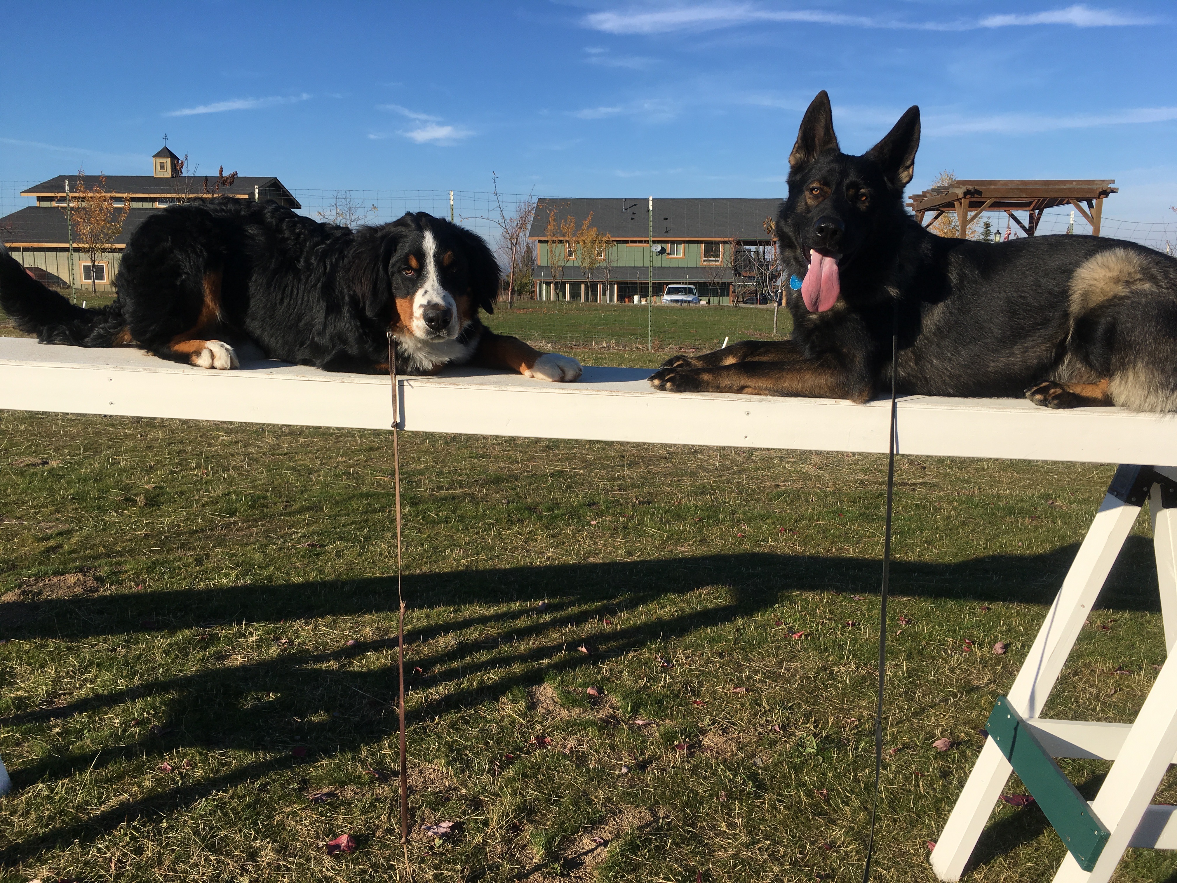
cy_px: 442
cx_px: 588
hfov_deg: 61.7
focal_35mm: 29
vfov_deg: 48.2
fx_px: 986
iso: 25
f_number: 2.2
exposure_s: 1/1876
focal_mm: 4.15
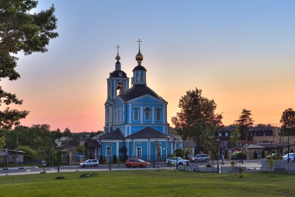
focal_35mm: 53
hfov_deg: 37.5
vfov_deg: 25.5
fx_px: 434
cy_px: 94
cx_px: 154
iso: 400
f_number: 8
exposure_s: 1/640
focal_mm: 32
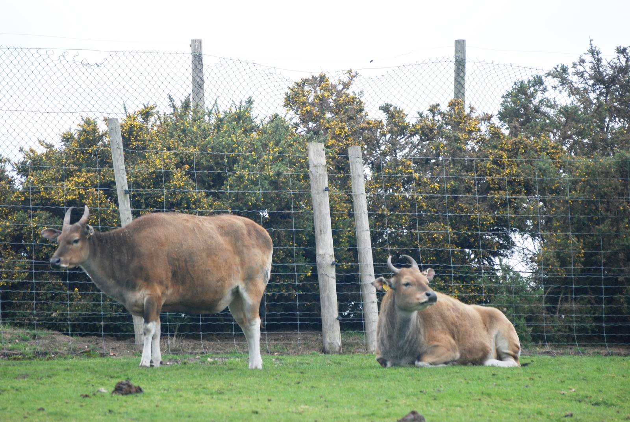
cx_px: 315
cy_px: 211
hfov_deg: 8.1
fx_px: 4468
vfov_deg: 5.4
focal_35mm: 255
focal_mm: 170
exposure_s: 1/500
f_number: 4.8
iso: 400
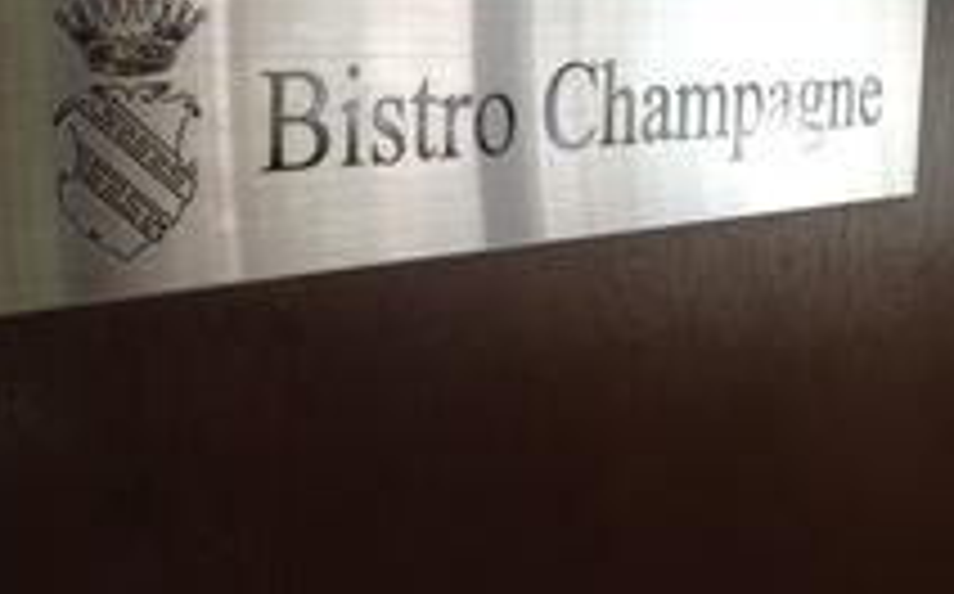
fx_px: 1714
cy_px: 130
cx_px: 477
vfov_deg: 19.5
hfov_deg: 31.1
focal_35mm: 66
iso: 80
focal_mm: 4.12
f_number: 2.4
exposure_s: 1/120
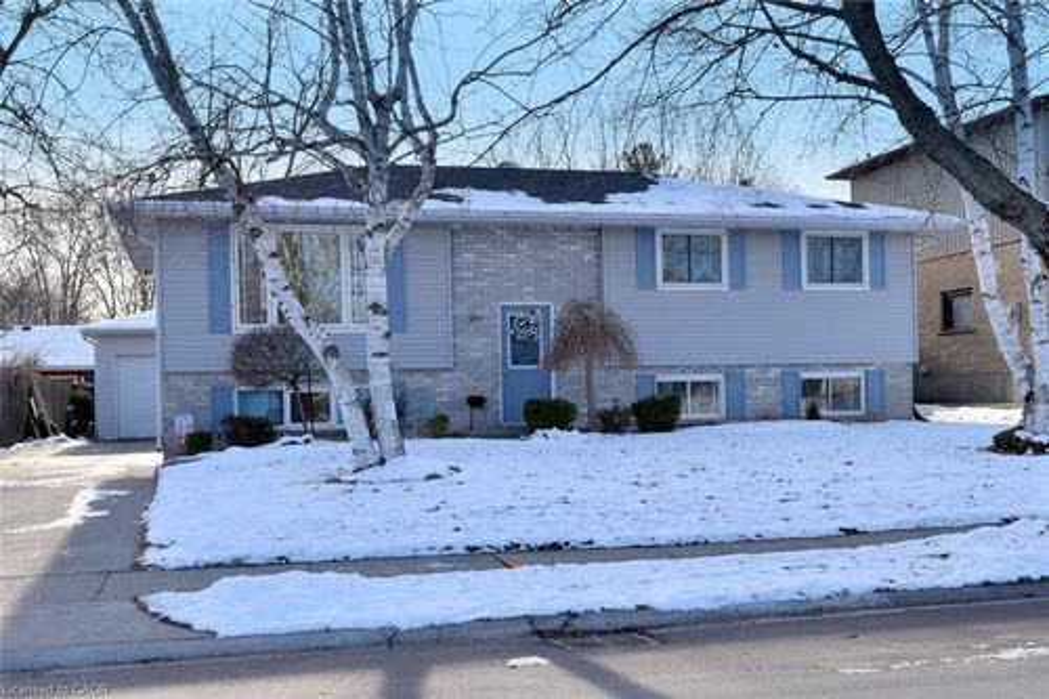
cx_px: 524
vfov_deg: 43.6
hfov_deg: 61.9
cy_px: 350
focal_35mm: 30
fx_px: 874
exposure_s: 1/500
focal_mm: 30
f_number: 11
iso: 500
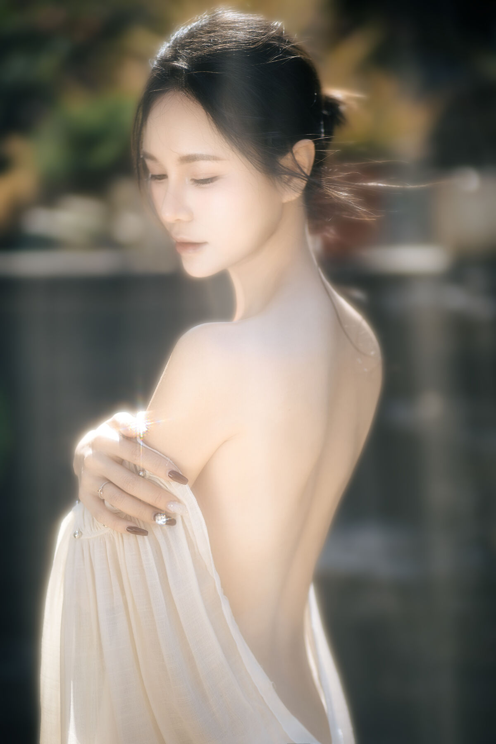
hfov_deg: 16.1
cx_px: 248
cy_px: 372
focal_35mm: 85
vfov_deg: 23.9
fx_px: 1757
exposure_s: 1/1250
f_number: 1.8
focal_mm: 85
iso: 100
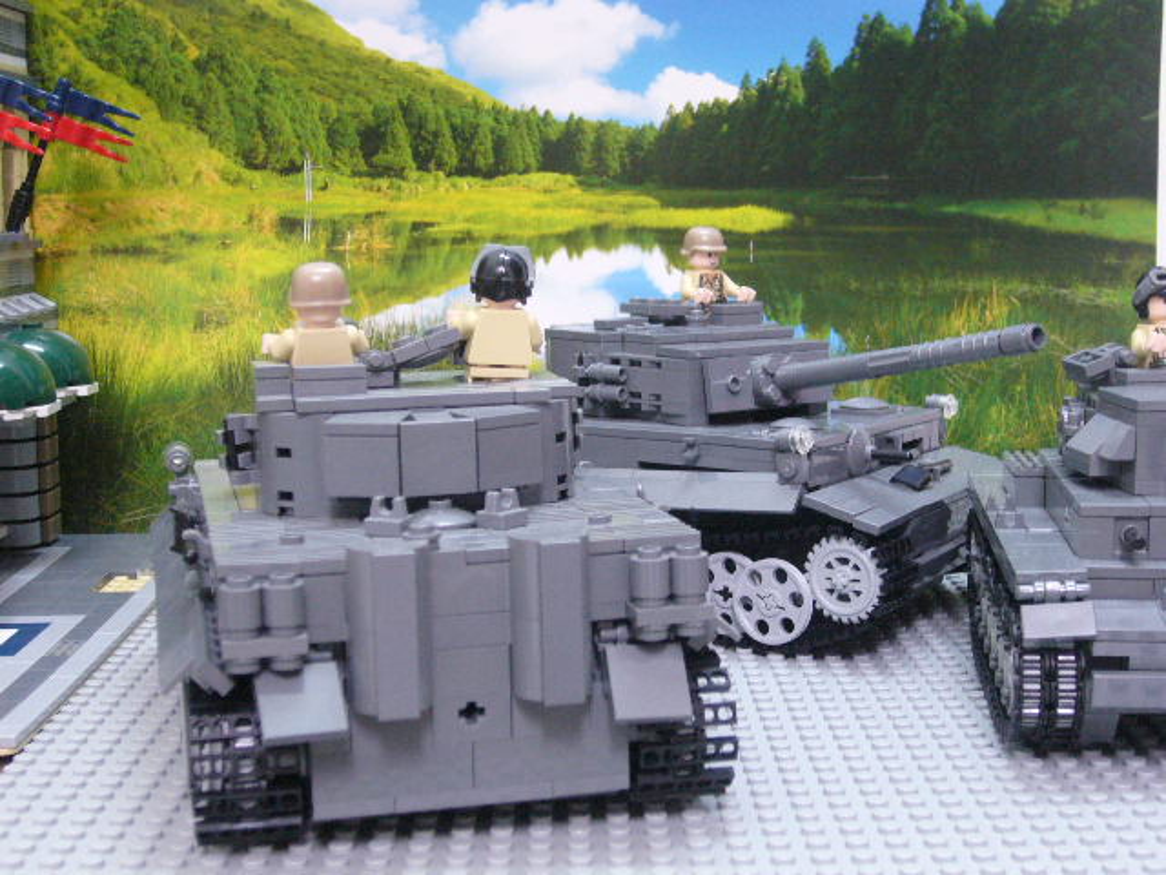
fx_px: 1853
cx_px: 583
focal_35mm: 55
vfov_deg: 26.6
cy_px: 438
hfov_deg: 34.9
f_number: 3.5
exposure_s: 1/8
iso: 200
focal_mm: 9.1
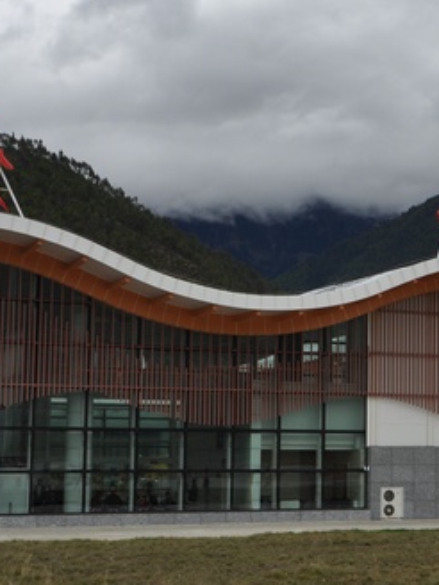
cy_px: 267
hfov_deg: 15.8
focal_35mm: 90
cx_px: 510
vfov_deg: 21.7
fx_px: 1524
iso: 200
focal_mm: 27
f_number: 11
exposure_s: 1/200
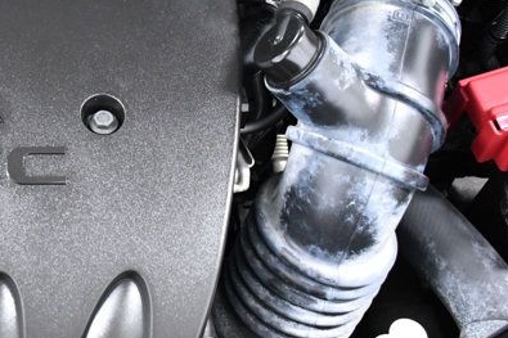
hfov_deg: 27.5
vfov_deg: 19.0
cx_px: 19
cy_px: 24
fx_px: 987
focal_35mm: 70
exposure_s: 1/80
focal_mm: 18
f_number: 4.5
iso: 2500
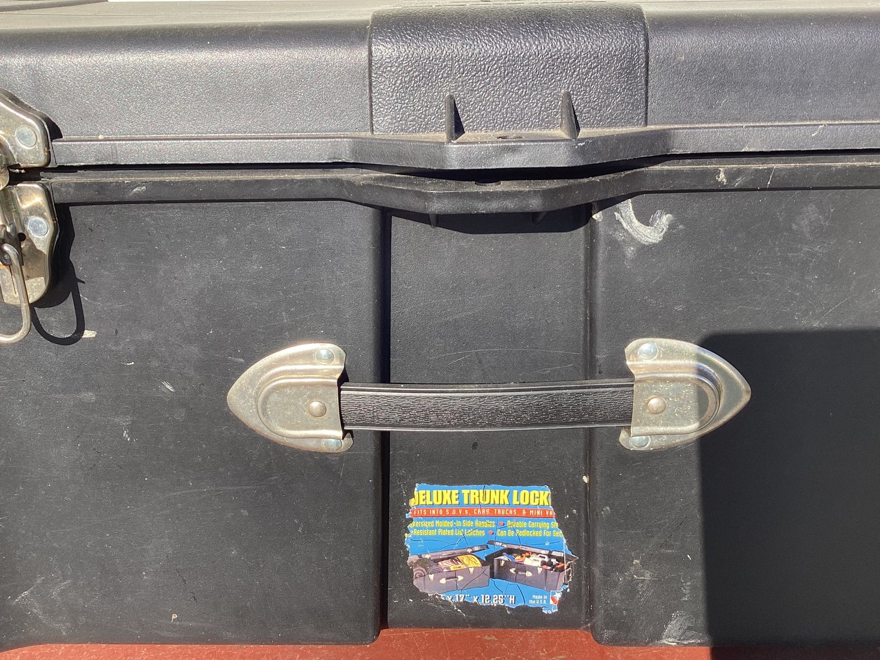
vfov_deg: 44.2
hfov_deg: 56.8
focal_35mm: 32
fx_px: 814
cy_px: 322
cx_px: 432
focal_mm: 3.3
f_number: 2.4
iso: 25
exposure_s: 1/471
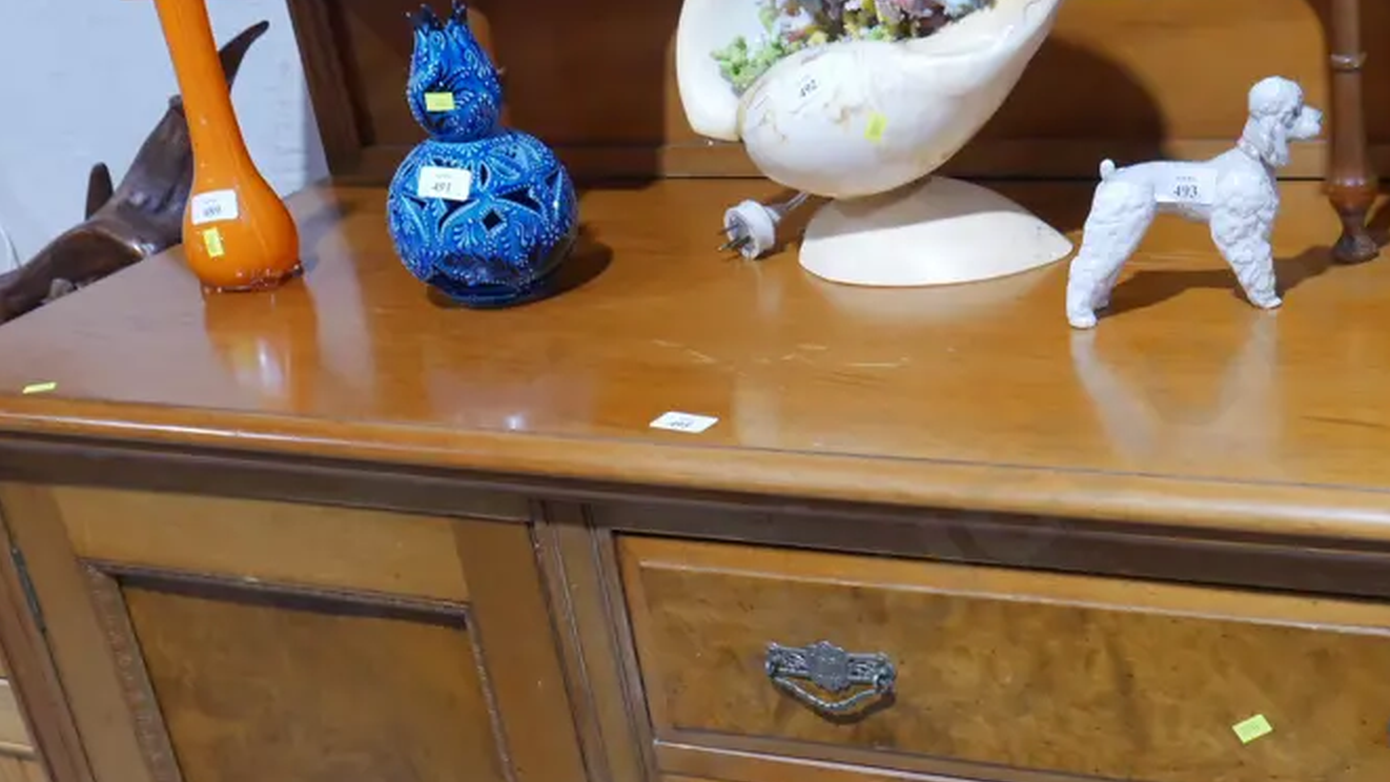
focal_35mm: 54
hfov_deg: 38.0
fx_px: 1991
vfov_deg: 22.1
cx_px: 940
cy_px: 563
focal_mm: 16
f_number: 5.6
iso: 1000
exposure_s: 1/60
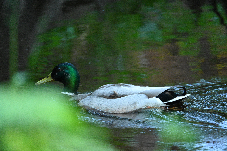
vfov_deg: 3.3
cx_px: 114
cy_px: 76
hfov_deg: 5.0
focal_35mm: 410
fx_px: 2583
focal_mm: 410
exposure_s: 1/640
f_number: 6.3
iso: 10000
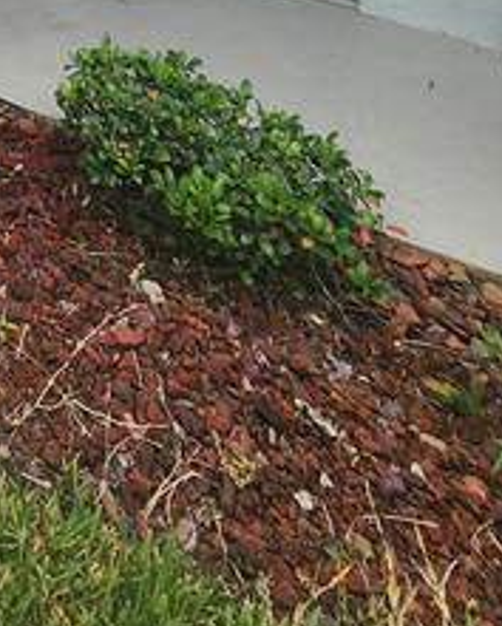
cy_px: -399
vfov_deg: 25.4
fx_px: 817
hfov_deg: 26.5
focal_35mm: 44
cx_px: -216
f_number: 2.2
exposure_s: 1/732
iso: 50
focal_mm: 2.2
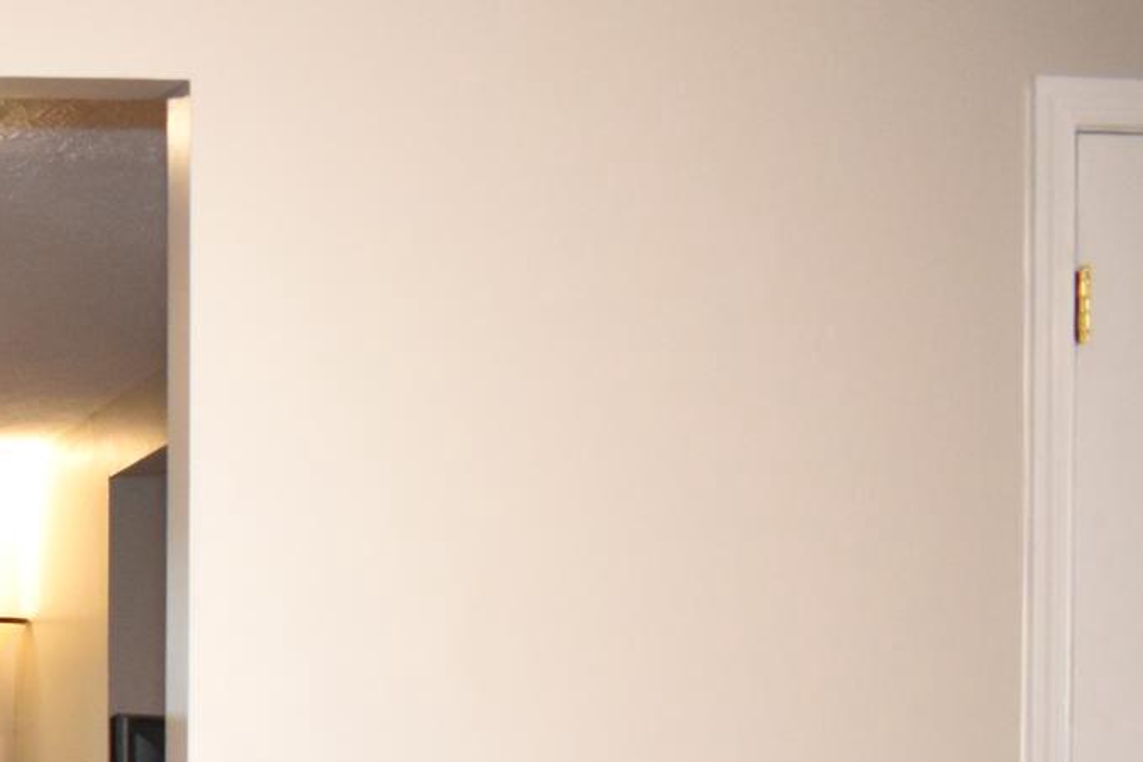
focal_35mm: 96
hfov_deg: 18.8
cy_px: 939
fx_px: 3032
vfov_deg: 13.9
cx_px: -584
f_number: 3.8
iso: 3200
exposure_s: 1/200
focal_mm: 21
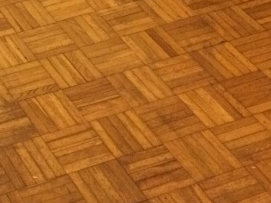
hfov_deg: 17.0
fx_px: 853
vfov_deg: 13.0
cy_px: -87
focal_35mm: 109
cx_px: -81
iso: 320
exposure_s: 1/17
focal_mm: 4.15
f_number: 2.2
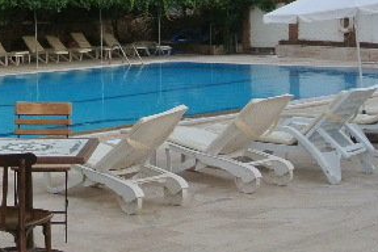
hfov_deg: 24.3
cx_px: -37
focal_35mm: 78
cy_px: 35
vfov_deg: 17.3
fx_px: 819
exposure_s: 1/30
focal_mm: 10.7
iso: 720
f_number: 3.5
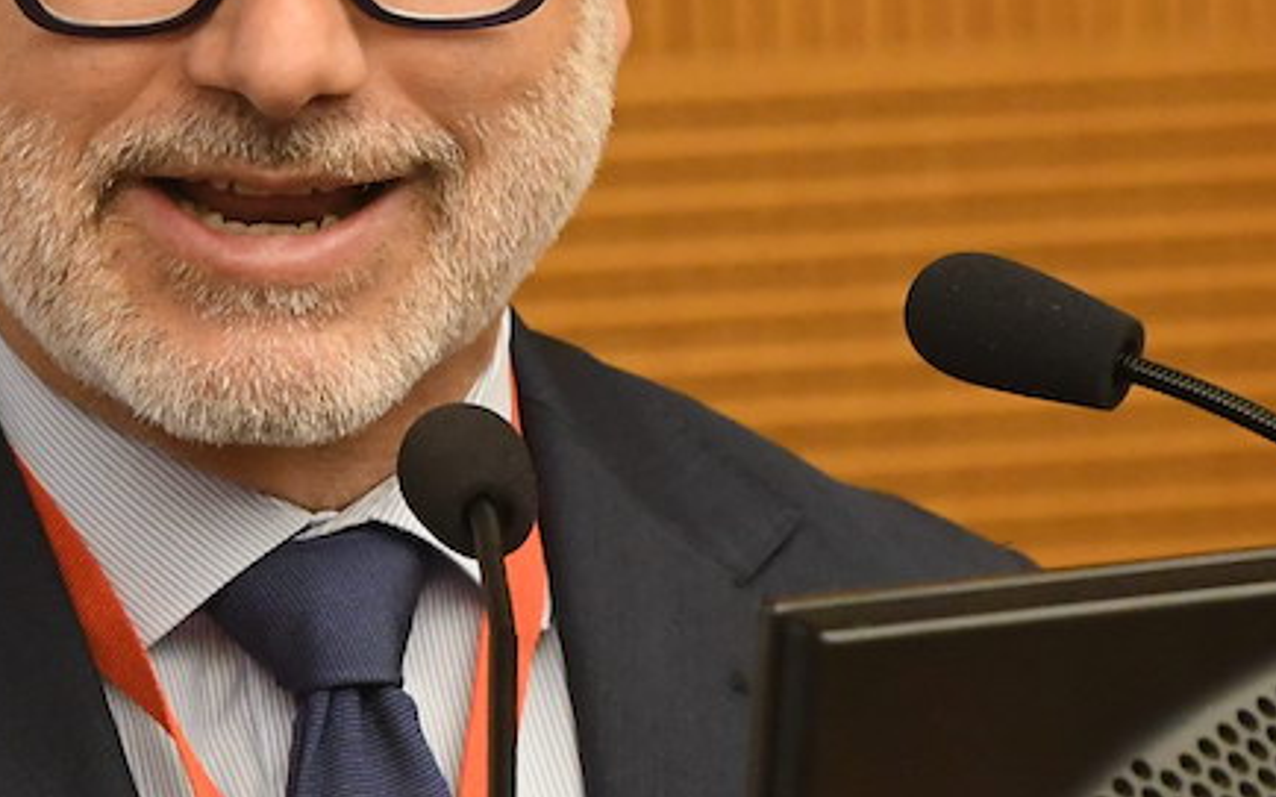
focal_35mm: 1072
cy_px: 322
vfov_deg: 1.2
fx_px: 37269
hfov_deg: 2.0
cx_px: 712
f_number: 3.5
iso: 2500
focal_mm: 190
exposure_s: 1/250
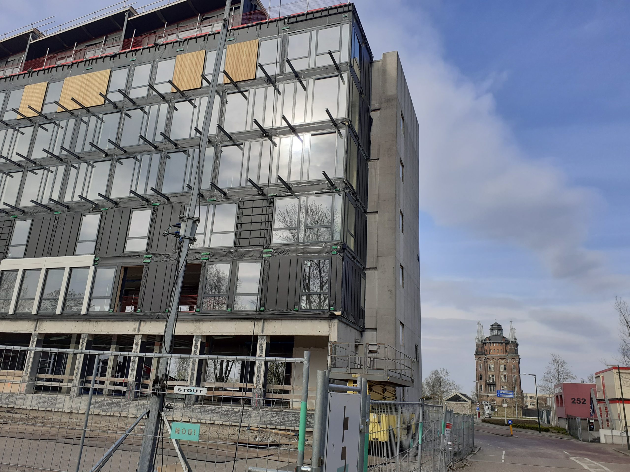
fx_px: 491
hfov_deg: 65.3
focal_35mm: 27
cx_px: 315
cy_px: 236
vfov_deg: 51.4
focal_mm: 3.6
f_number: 1.9
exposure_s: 1/1815
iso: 40
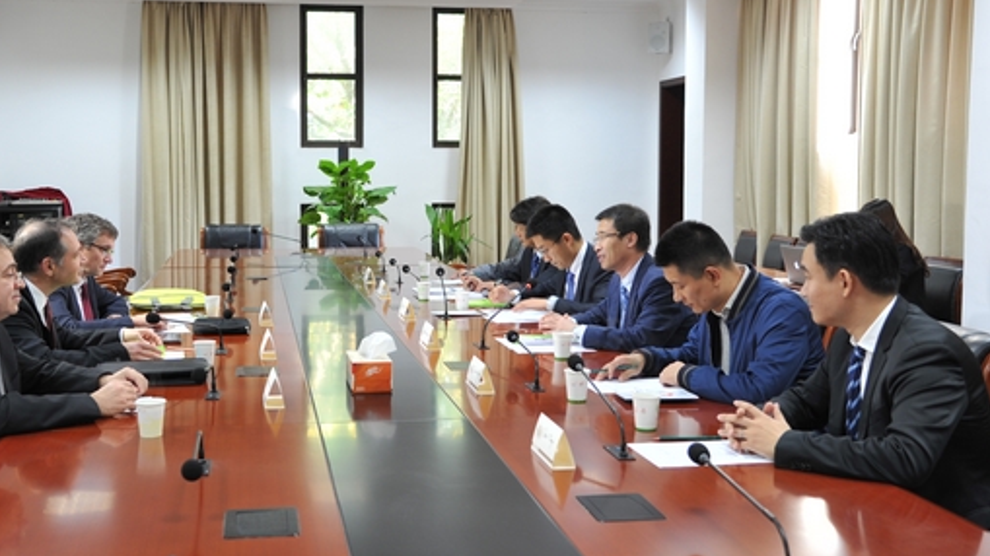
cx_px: 445
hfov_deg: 48.3
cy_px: 261
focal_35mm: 42
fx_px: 1102
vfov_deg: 28.3
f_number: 4
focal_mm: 34
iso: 800
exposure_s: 1/30
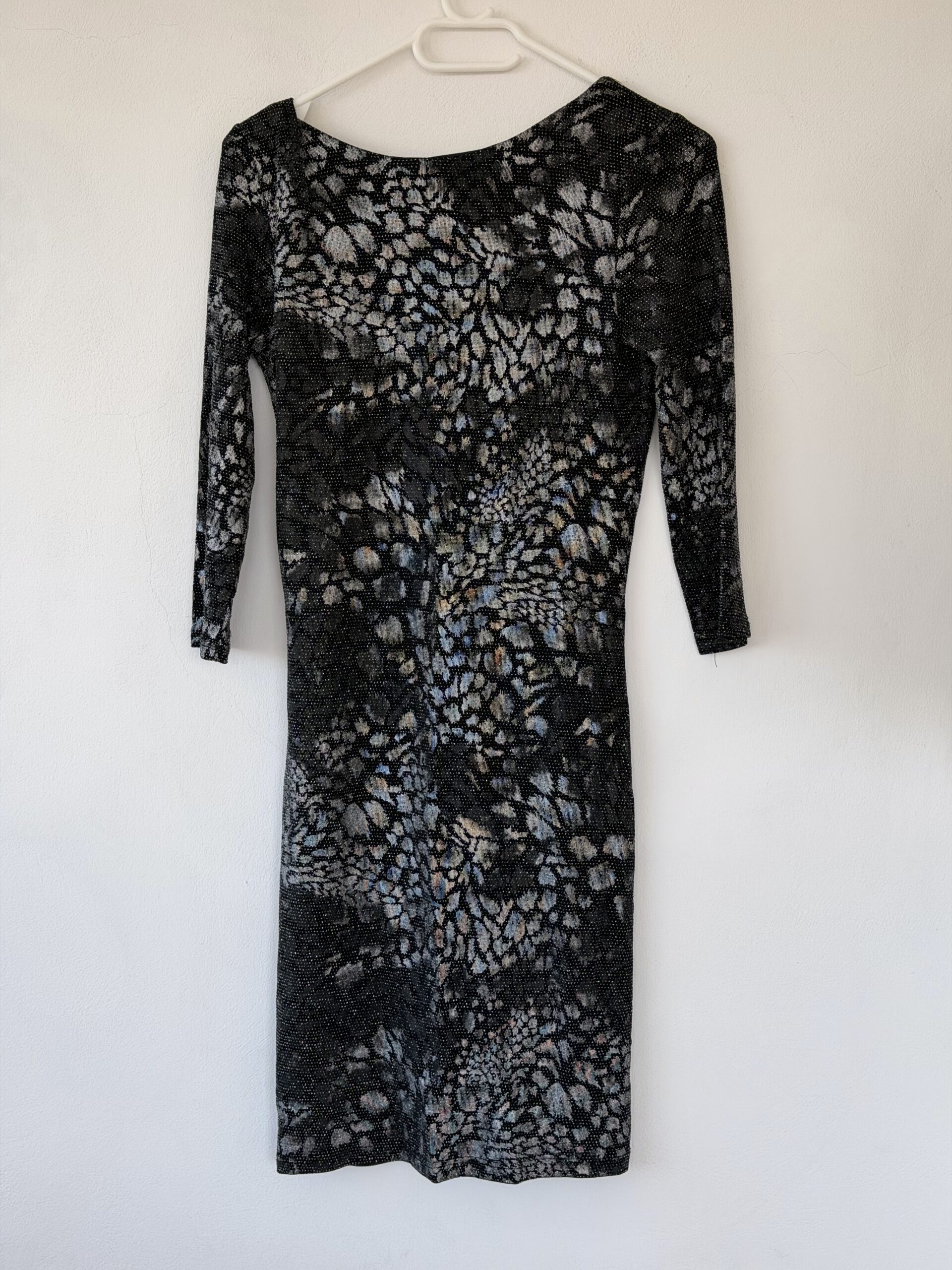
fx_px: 1760
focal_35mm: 48
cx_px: 476
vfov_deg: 39.7
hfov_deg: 30.3
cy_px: 635
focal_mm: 6.76
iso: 80
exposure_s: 1/346
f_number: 1.78
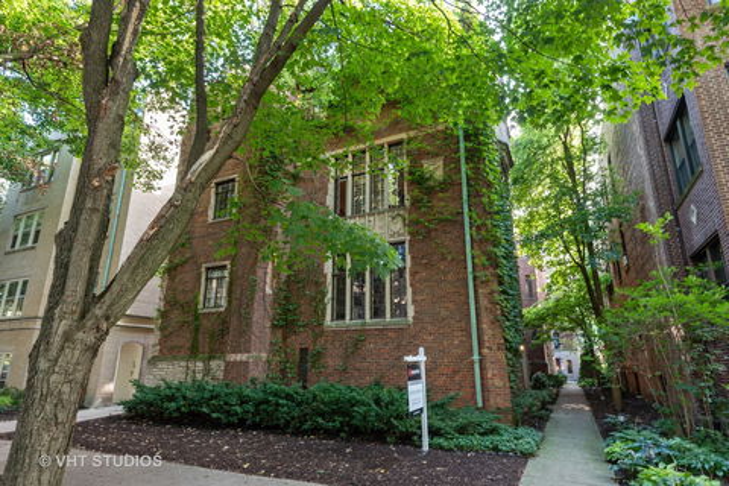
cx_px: 364
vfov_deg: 61.9
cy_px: 243
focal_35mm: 20
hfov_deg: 84.0
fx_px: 405
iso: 250
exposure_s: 1/8
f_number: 8
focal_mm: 20
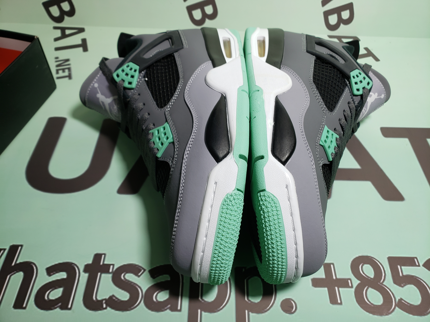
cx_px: 215
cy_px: 161
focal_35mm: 26
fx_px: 323
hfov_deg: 67.3
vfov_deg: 53.1
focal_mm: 4.3
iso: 50
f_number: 2.4
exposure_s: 1/139
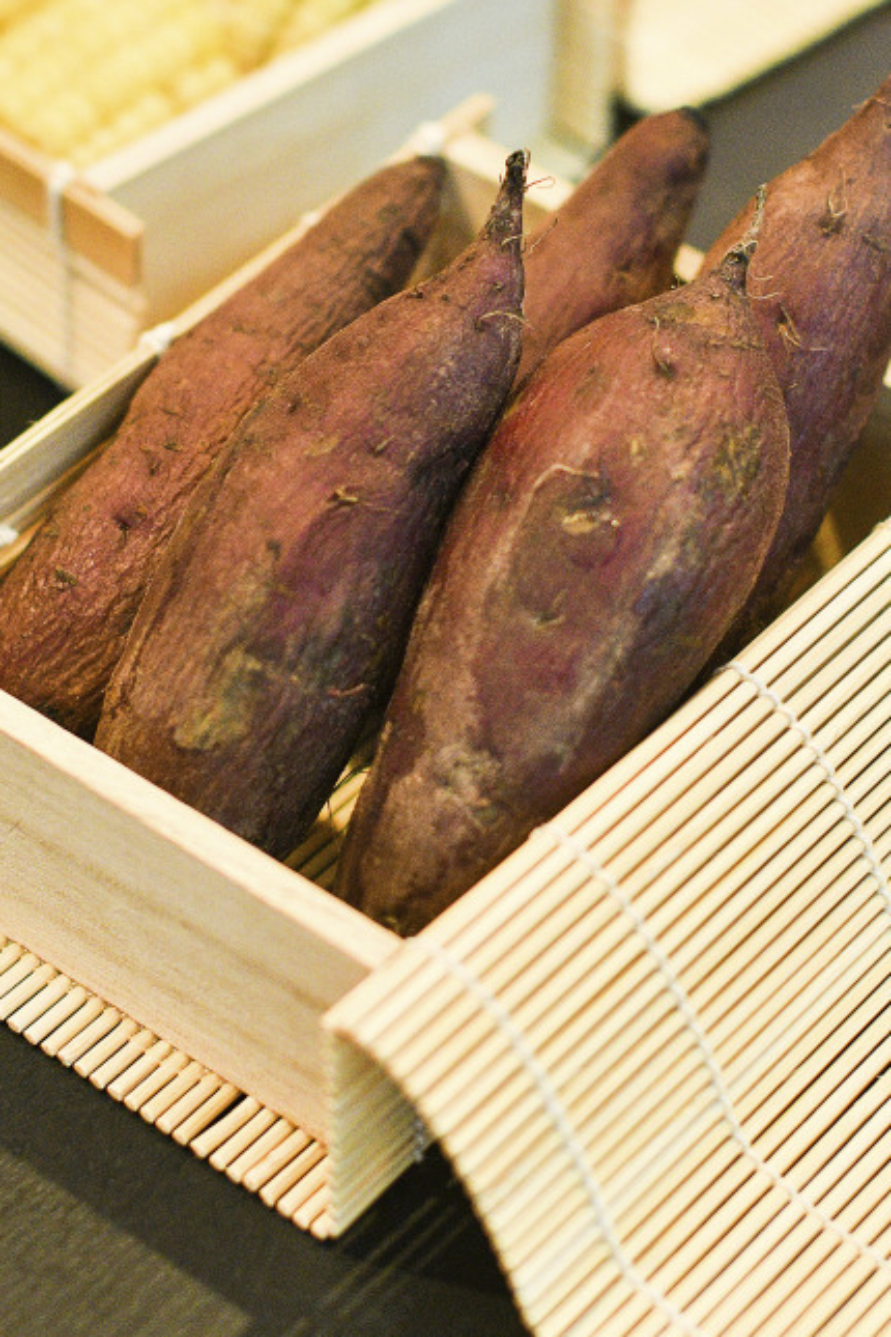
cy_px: 373
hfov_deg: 11.5
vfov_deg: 17.1
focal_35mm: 119
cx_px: 440
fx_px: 4418
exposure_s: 1/125
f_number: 2.5
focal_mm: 50
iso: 1000
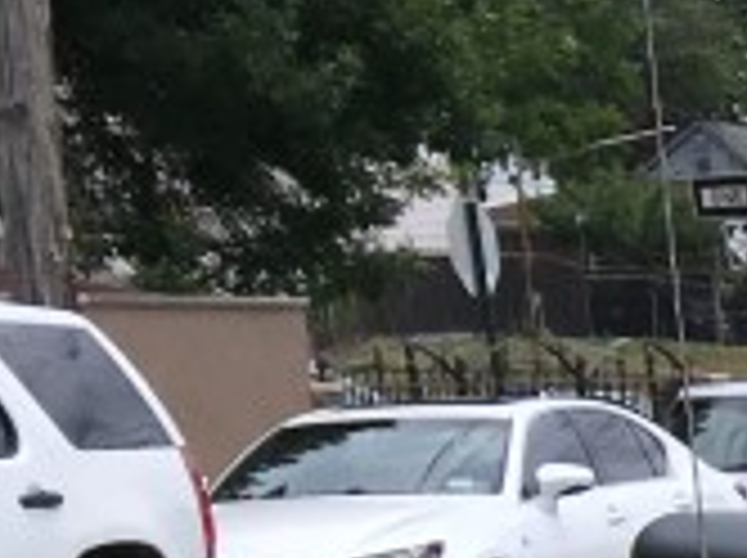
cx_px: 2012
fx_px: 3857
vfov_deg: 7.4
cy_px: 1620
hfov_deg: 9.4
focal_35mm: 179
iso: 25
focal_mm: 4.15
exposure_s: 1/2198
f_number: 2.2
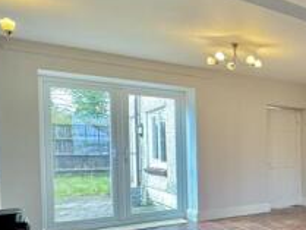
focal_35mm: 39
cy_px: 162
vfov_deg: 36.3
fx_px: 345
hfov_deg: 33.6
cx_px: 405
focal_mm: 2.22
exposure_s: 1/100
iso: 200
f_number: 2.2
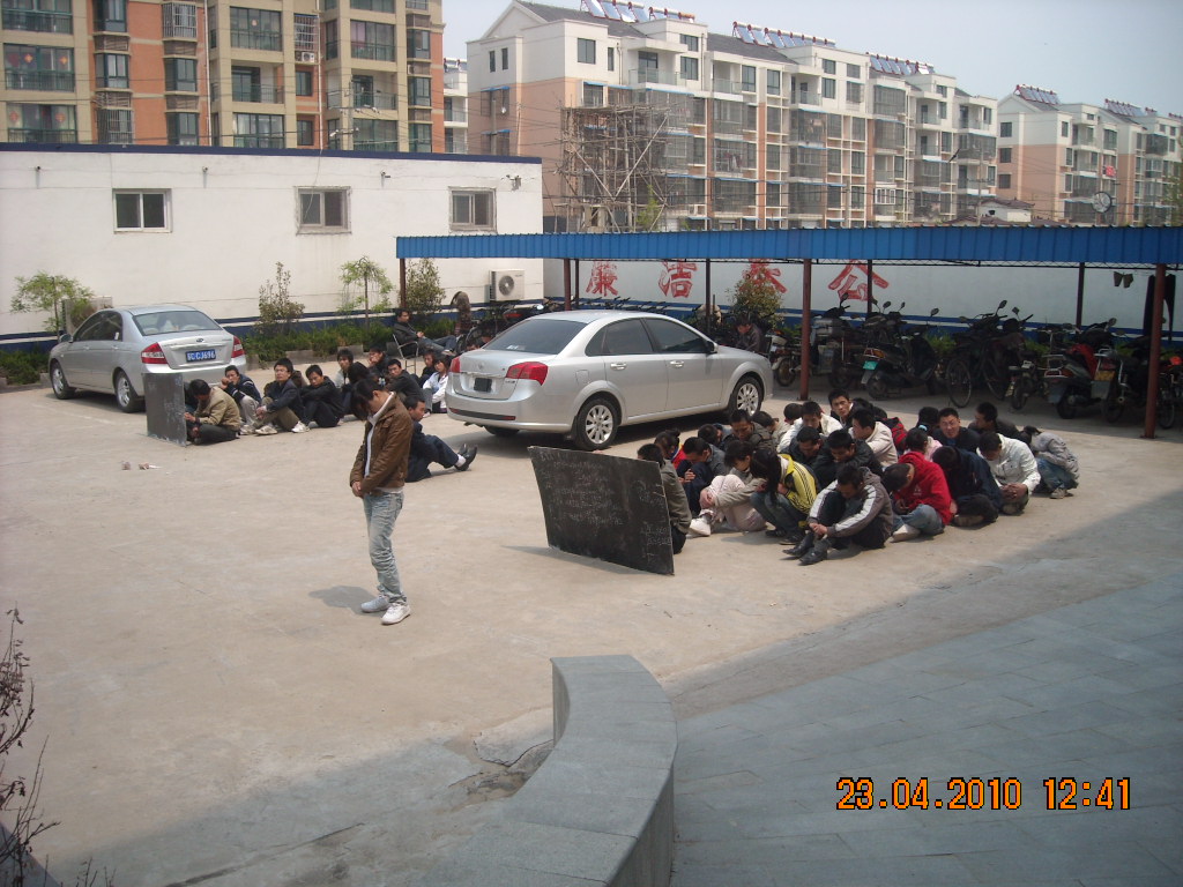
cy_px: 444
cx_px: 592
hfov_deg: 52.6
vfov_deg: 40.7
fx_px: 1196
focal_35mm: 35
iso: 64
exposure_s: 1/284
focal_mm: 5.7
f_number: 5.6
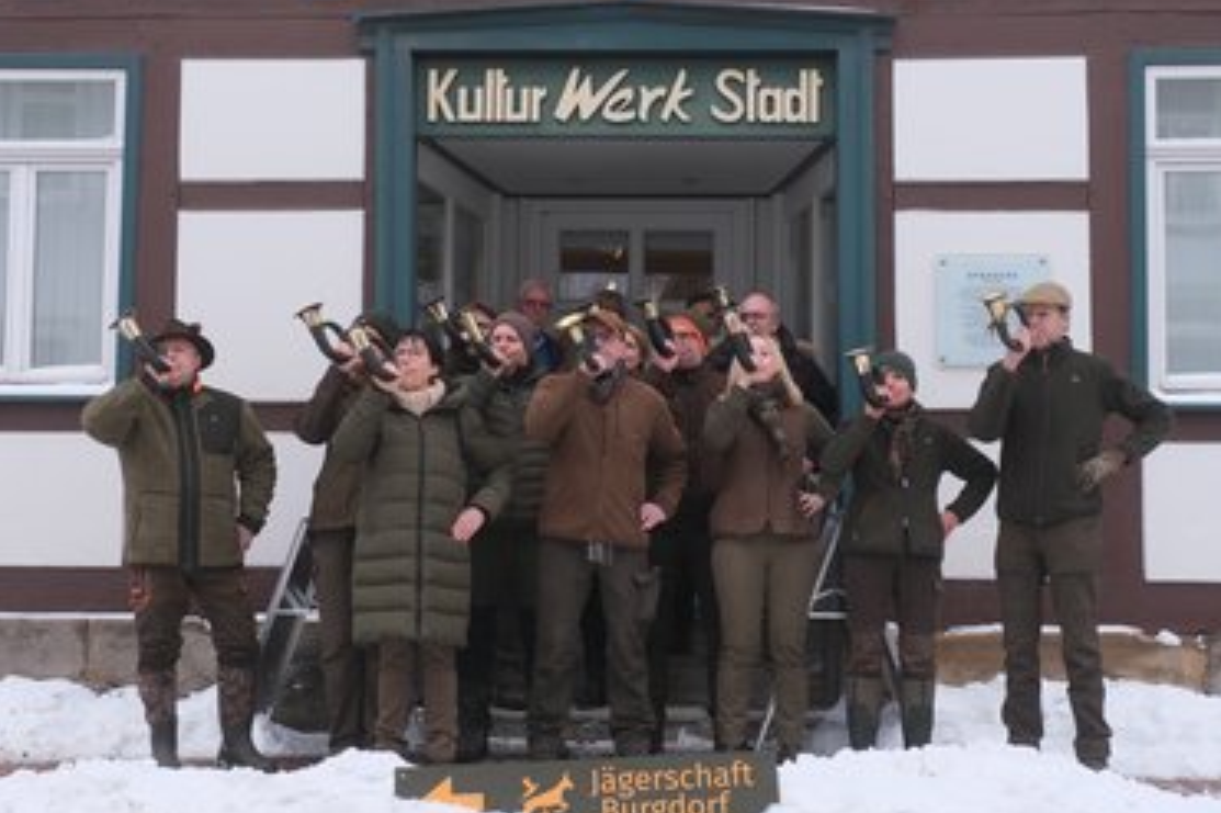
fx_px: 1898
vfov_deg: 24.2
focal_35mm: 56
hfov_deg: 35.7
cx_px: 602
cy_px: 425
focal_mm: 34.5
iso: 640
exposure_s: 1/160
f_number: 8
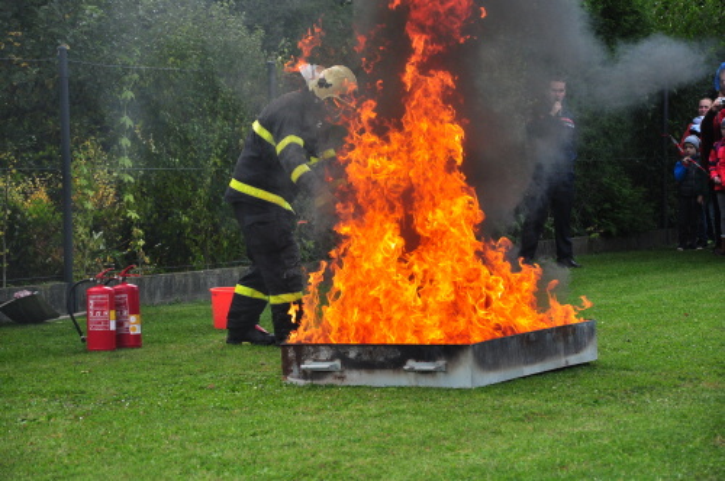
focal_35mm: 112
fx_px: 2263
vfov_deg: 12.1
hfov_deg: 18.2
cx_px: 362
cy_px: 240
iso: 640
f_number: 5.3
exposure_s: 1/1250
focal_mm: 75
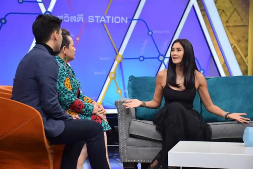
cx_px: 126
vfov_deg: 13.8
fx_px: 696
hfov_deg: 20.6
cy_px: 84
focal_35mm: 99
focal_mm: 66
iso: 1000
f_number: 5.6
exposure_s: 1/400
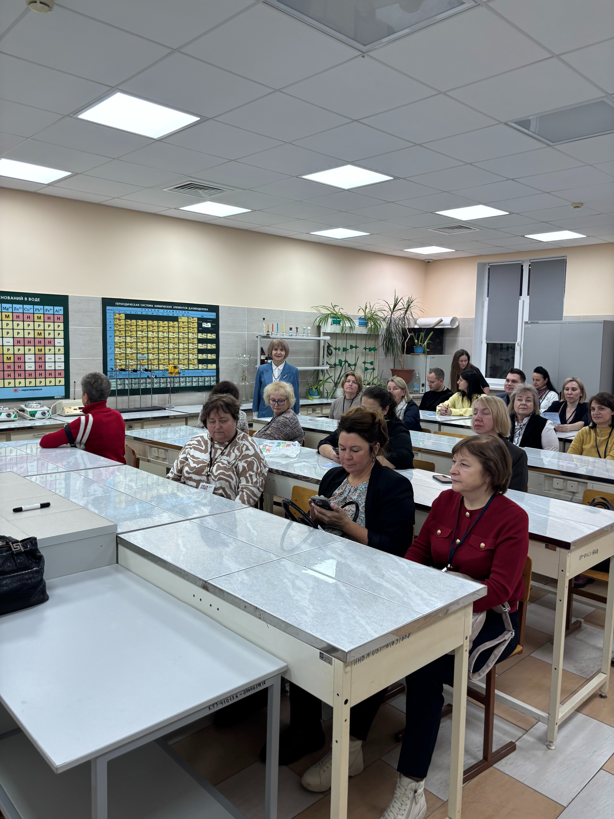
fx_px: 615
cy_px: 410
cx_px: 307
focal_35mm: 26
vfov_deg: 67.3
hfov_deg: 53.1
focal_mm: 5.96
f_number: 1.6
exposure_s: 1/50
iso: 80
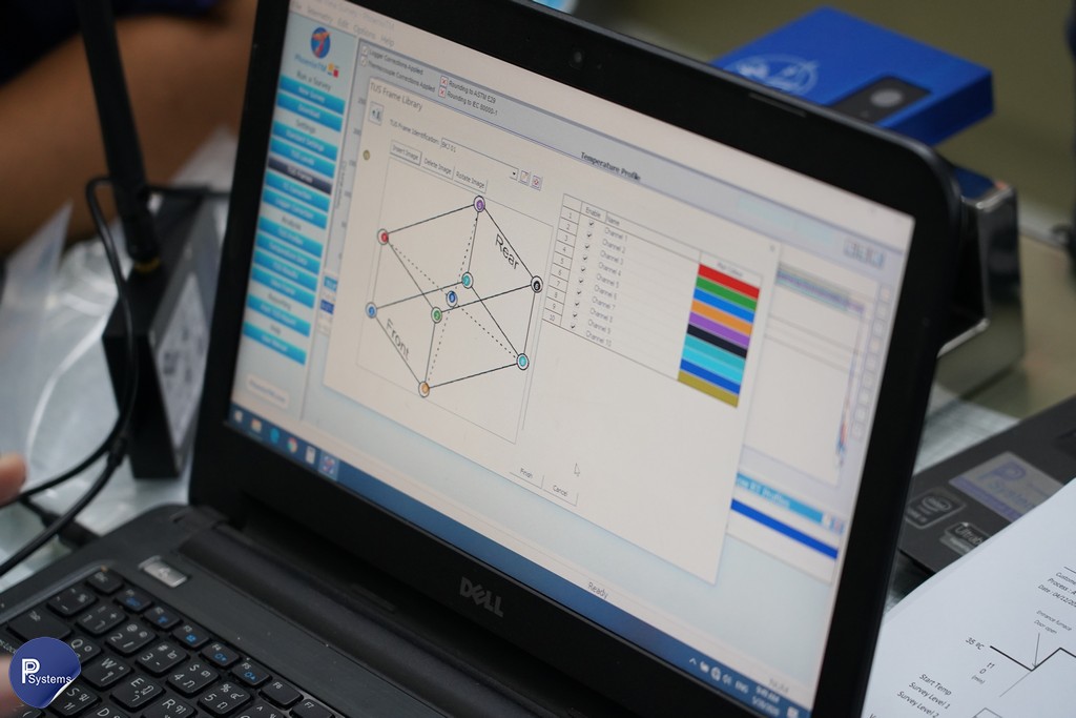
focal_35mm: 105
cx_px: 538
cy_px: 359
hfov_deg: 19.5
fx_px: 3139
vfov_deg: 13.0
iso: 2500
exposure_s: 1/125
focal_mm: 105
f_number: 4
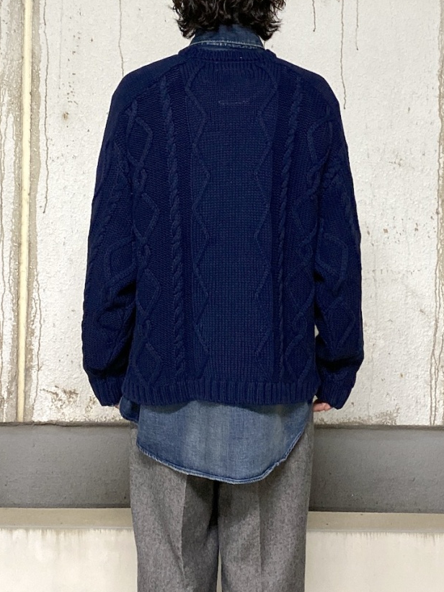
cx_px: 223
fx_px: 462
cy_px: 297
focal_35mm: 27
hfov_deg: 51.4
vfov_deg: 65.3
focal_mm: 4.25
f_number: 1.8
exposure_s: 1/30
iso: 640
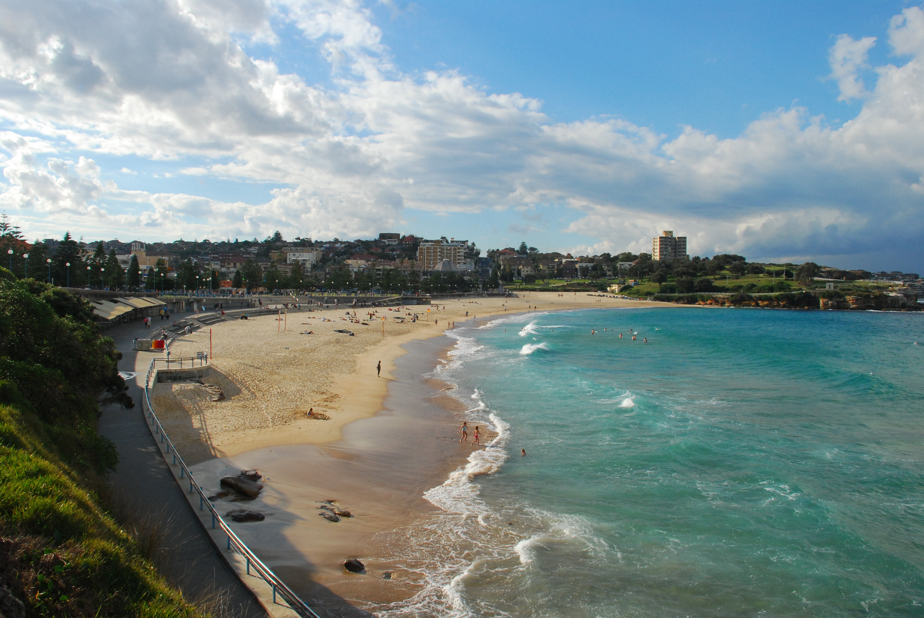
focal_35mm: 27
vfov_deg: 48.0
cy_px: 309
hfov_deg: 67.3
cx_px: 462
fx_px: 694
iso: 500
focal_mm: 18
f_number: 13
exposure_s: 1/640
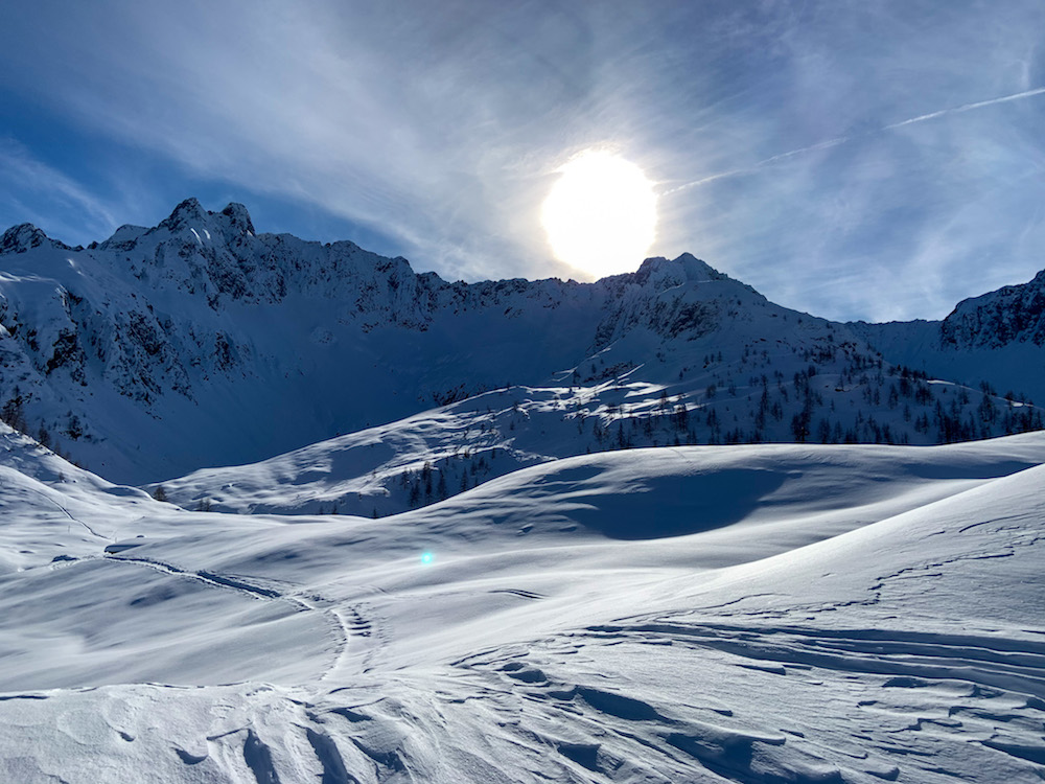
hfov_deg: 67.3
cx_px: 522
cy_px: 392
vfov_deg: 53.1
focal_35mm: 26
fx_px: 785
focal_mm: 4.25
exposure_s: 1/8700
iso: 25
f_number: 1.8
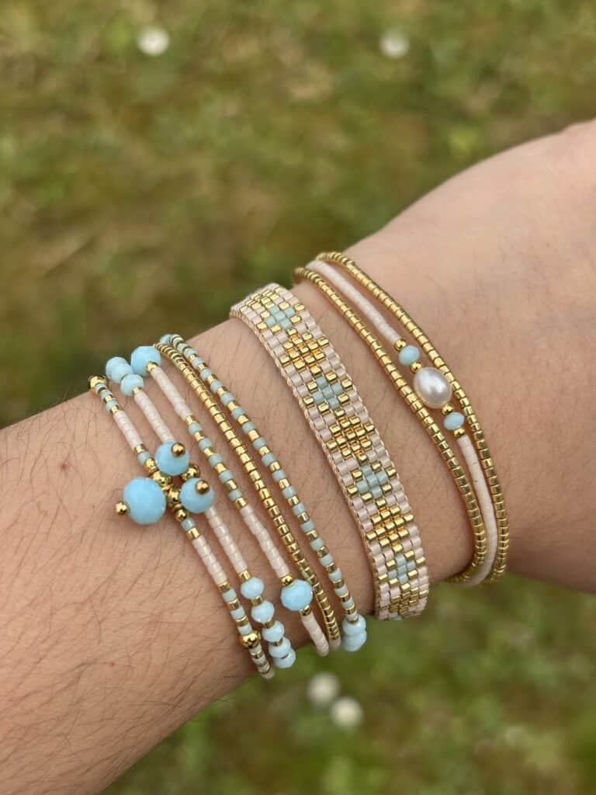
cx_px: 298
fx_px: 1194
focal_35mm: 52
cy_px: 398
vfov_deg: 36.8
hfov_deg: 28.0
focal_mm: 5.96
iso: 32
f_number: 1.6
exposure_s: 1/1220
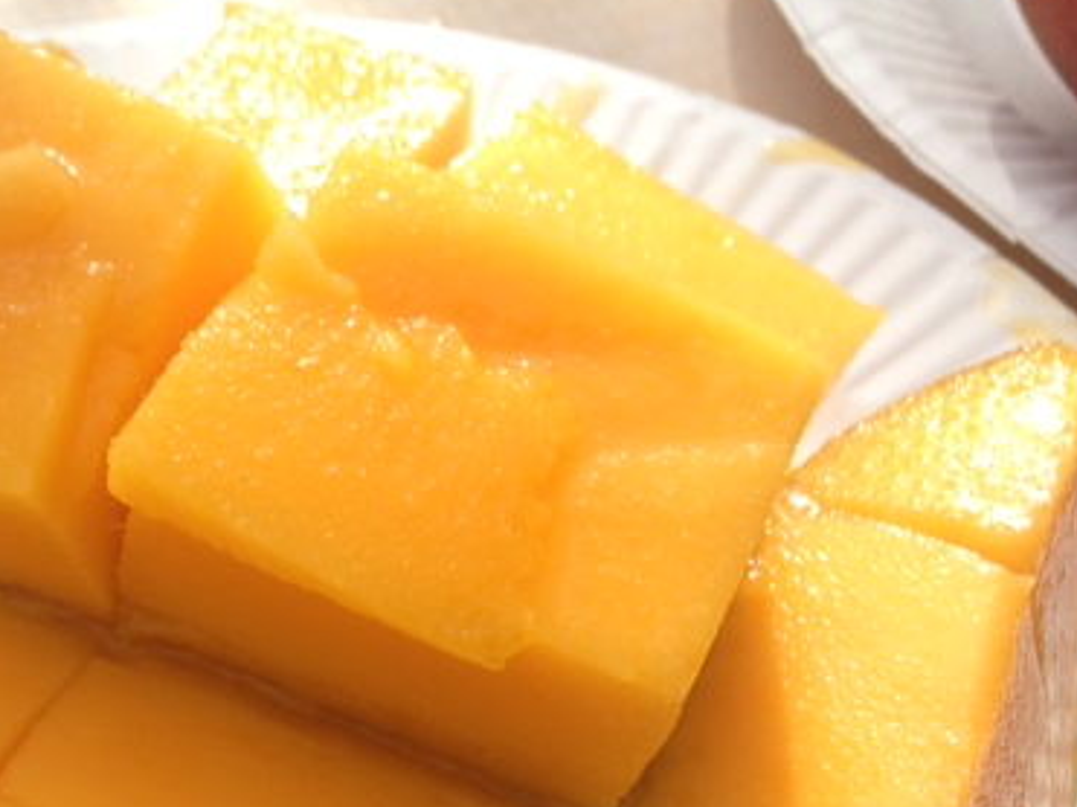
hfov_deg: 33.1
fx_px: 1773
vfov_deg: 25.1
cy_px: 676
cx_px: 273
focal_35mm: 57
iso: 50
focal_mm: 4.13
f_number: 2.4
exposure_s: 1/797
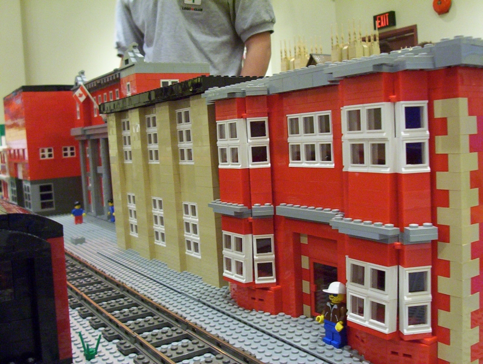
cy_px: 182
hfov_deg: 43.8
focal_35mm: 43
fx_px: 601
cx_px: 242
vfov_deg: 33.7
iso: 200
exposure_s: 1/8
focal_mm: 5.77
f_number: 2.73
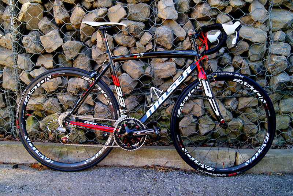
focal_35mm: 36
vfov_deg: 37.0
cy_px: 98
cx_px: 146
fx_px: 293
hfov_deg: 53.1
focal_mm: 24
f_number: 4.5
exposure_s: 1/50
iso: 100
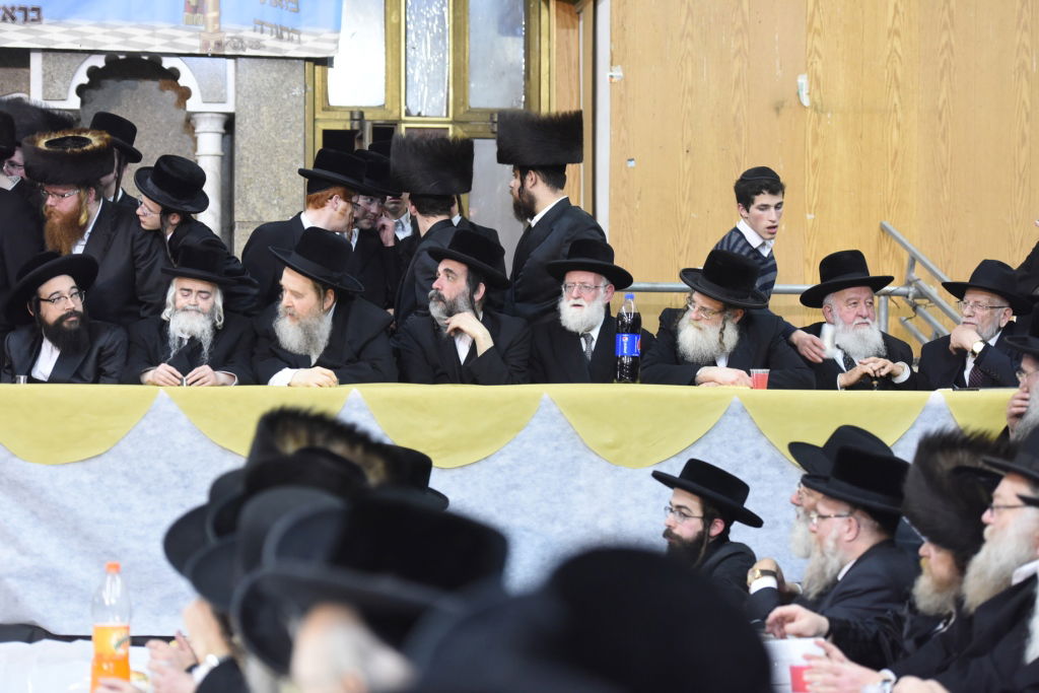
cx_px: 520
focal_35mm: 92
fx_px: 2655
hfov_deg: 22.1
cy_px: 346
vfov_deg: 14.9
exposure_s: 1/100
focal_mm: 92
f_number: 3.2
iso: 3200
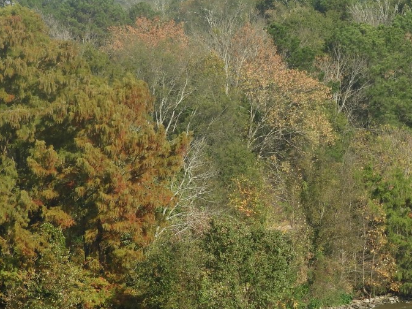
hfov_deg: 6.9
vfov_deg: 5.1
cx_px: 316
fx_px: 3438
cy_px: 122
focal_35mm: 289
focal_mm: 24.2
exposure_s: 1/400
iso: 100
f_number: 5
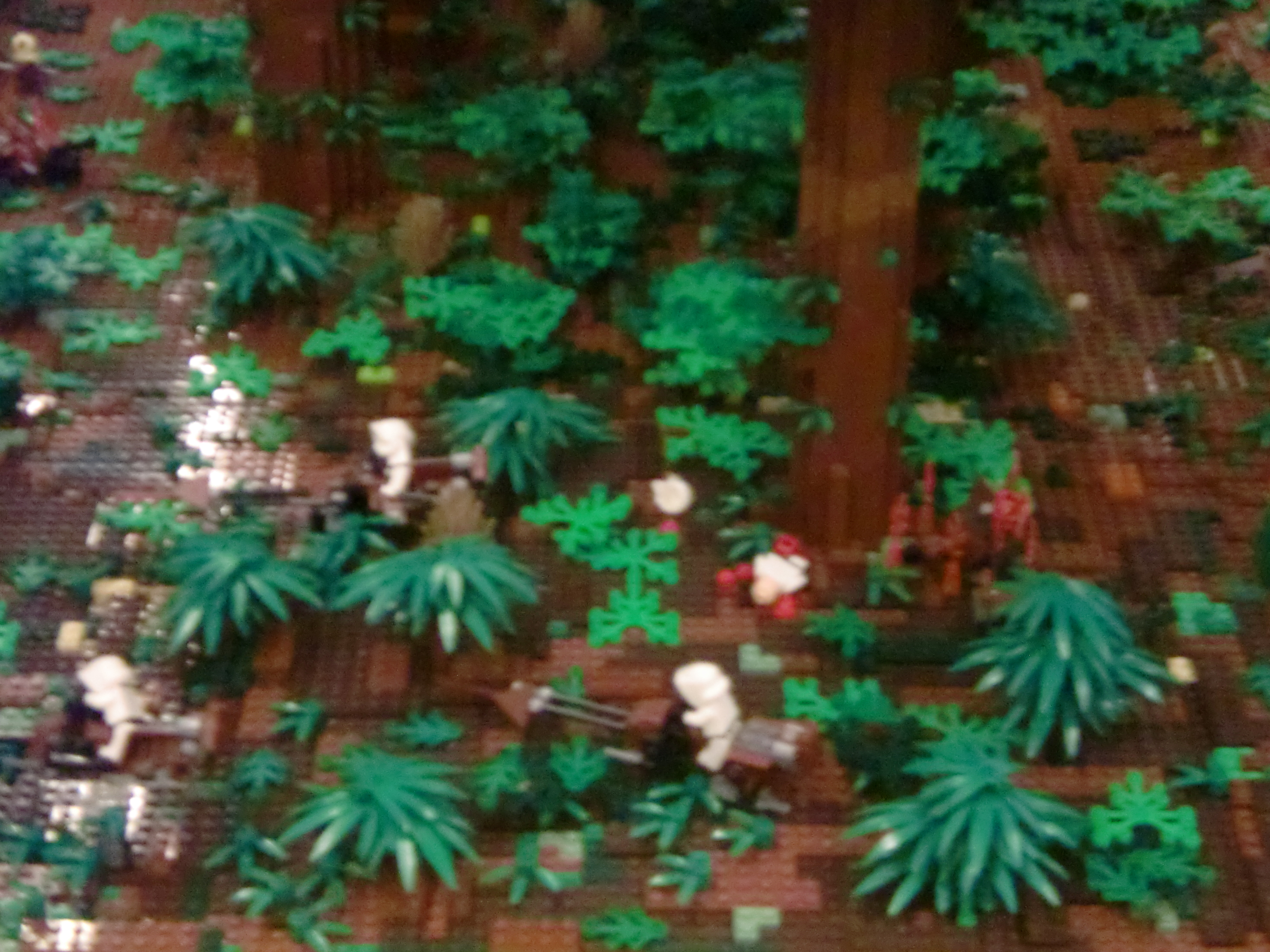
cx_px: 635
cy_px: 476
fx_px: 2972
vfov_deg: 18.2
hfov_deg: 24.1
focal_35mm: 81
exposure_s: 1/15
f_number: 5
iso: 1600
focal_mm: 14.49
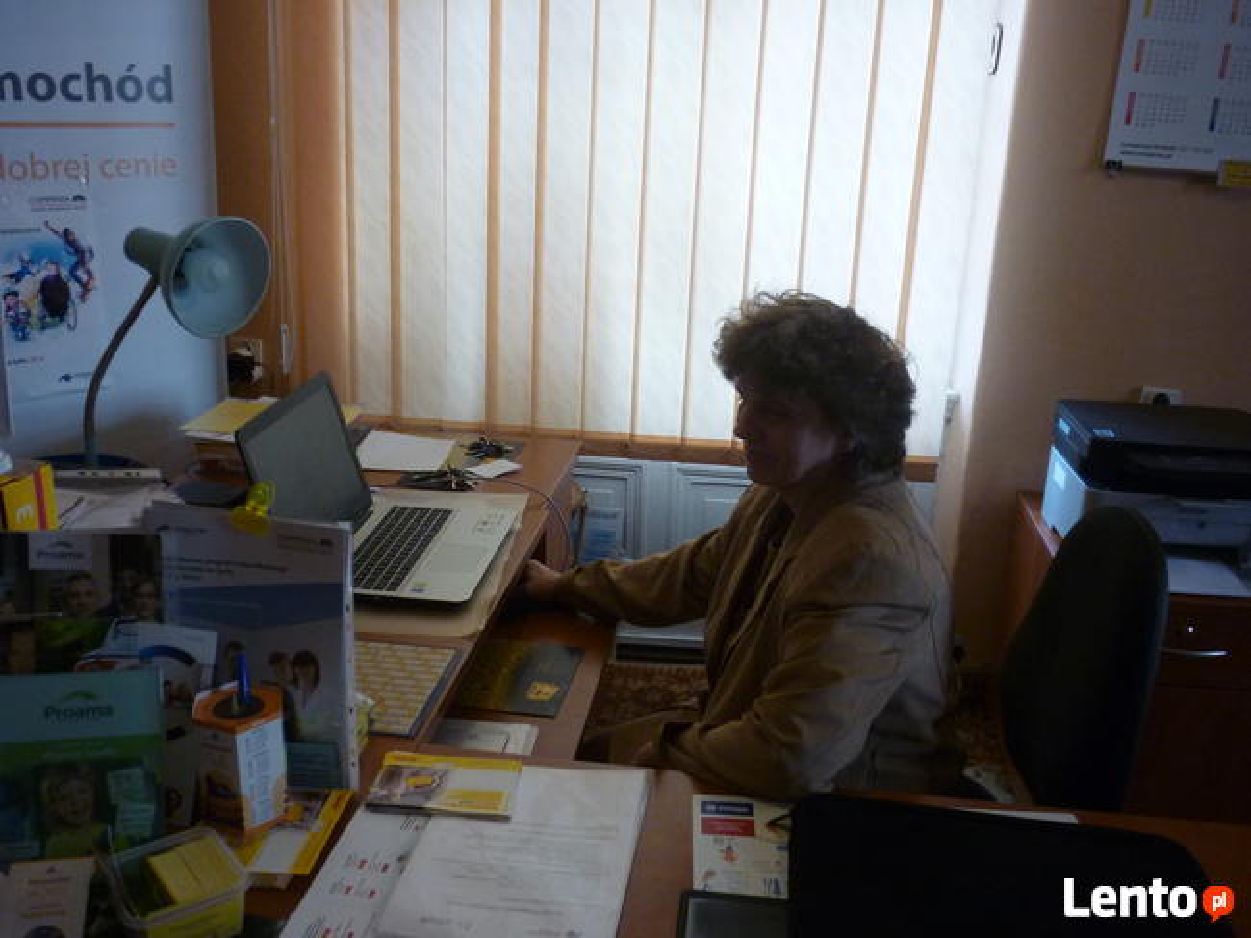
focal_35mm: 33
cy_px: 469
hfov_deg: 55.4
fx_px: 1192
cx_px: 626
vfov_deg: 42.9
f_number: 2.8
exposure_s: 1/30
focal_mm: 5.5
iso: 250
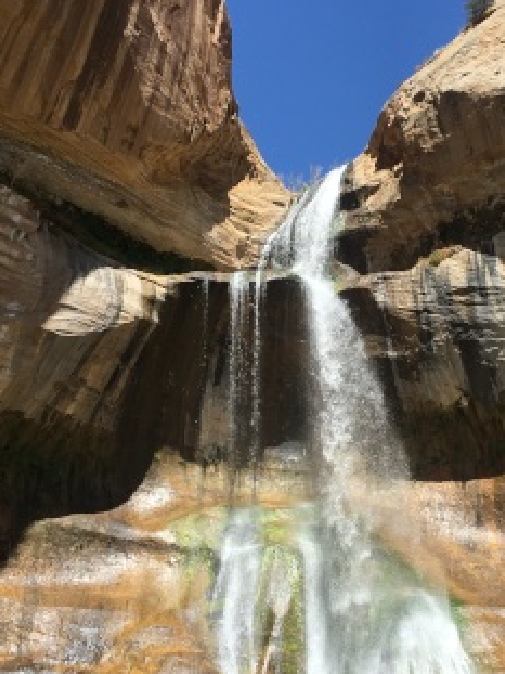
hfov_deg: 26.0
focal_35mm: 56
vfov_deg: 34.3
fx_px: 1090
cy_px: 379
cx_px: 316
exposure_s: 1/1451
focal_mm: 4.15
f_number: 2.2
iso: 25
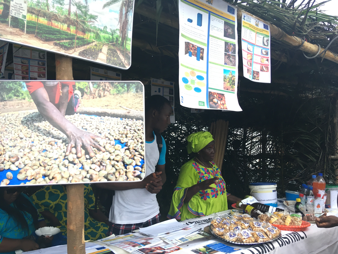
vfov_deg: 48.2
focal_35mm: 29
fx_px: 283
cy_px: 127
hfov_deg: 61.7
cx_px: 169
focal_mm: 4.15
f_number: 2.2
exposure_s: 1/33
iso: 32
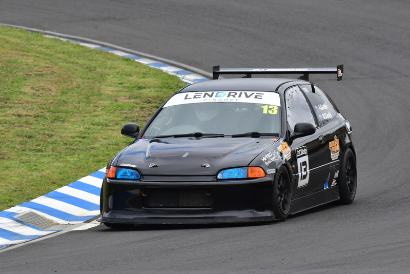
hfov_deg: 2.7
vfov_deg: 1.8
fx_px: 8544
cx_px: 205
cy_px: 137
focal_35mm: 750
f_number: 11
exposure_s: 1/640
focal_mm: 500
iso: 800
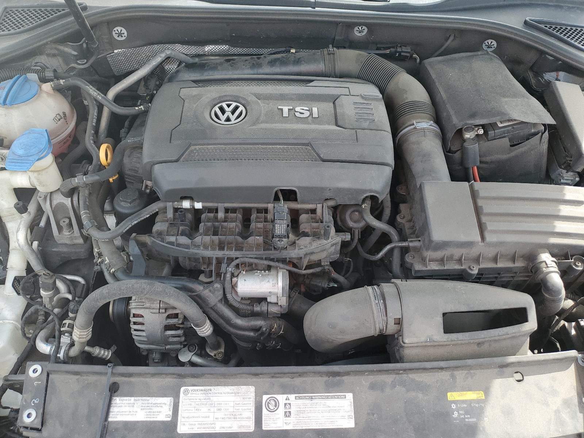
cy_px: 219
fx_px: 439
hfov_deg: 67.3
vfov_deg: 53.1
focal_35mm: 26
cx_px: 292
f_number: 1.5
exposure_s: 1/417
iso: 50
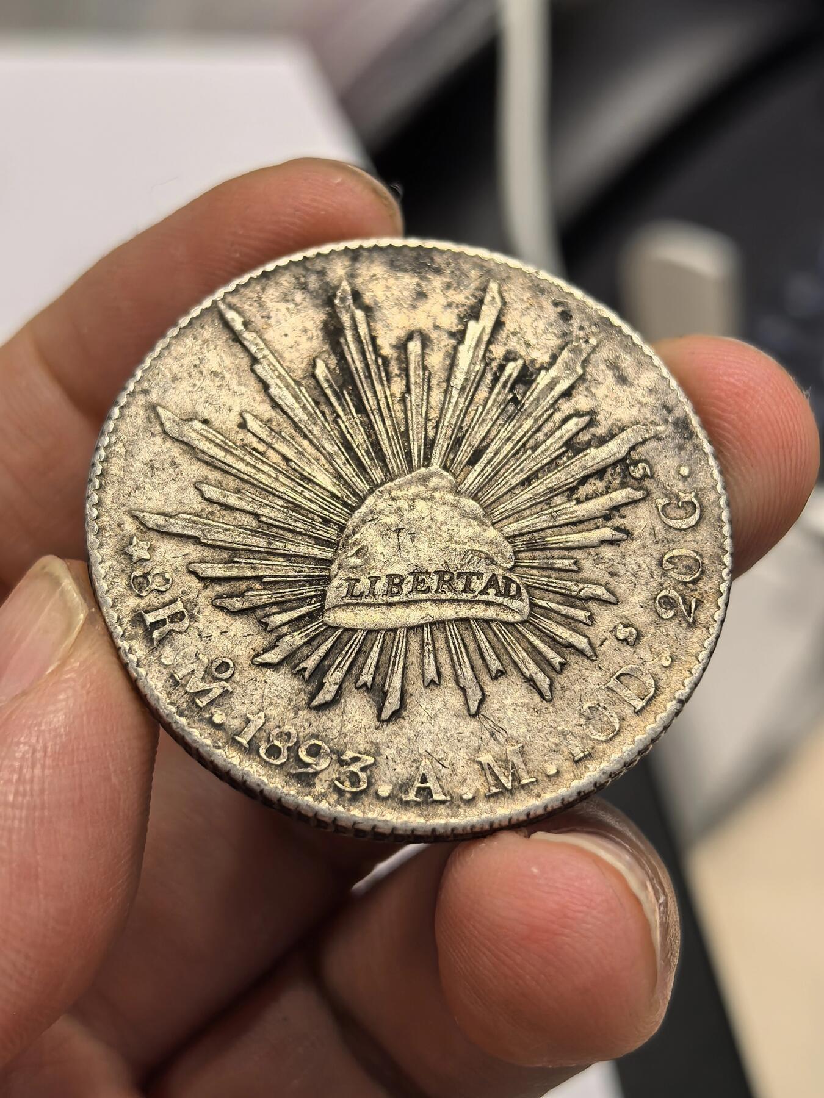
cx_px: 412
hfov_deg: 27.0
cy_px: 549
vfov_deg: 35.5
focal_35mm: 54
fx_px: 1714
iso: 160
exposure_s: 1/100
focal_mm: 6.98
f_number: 2
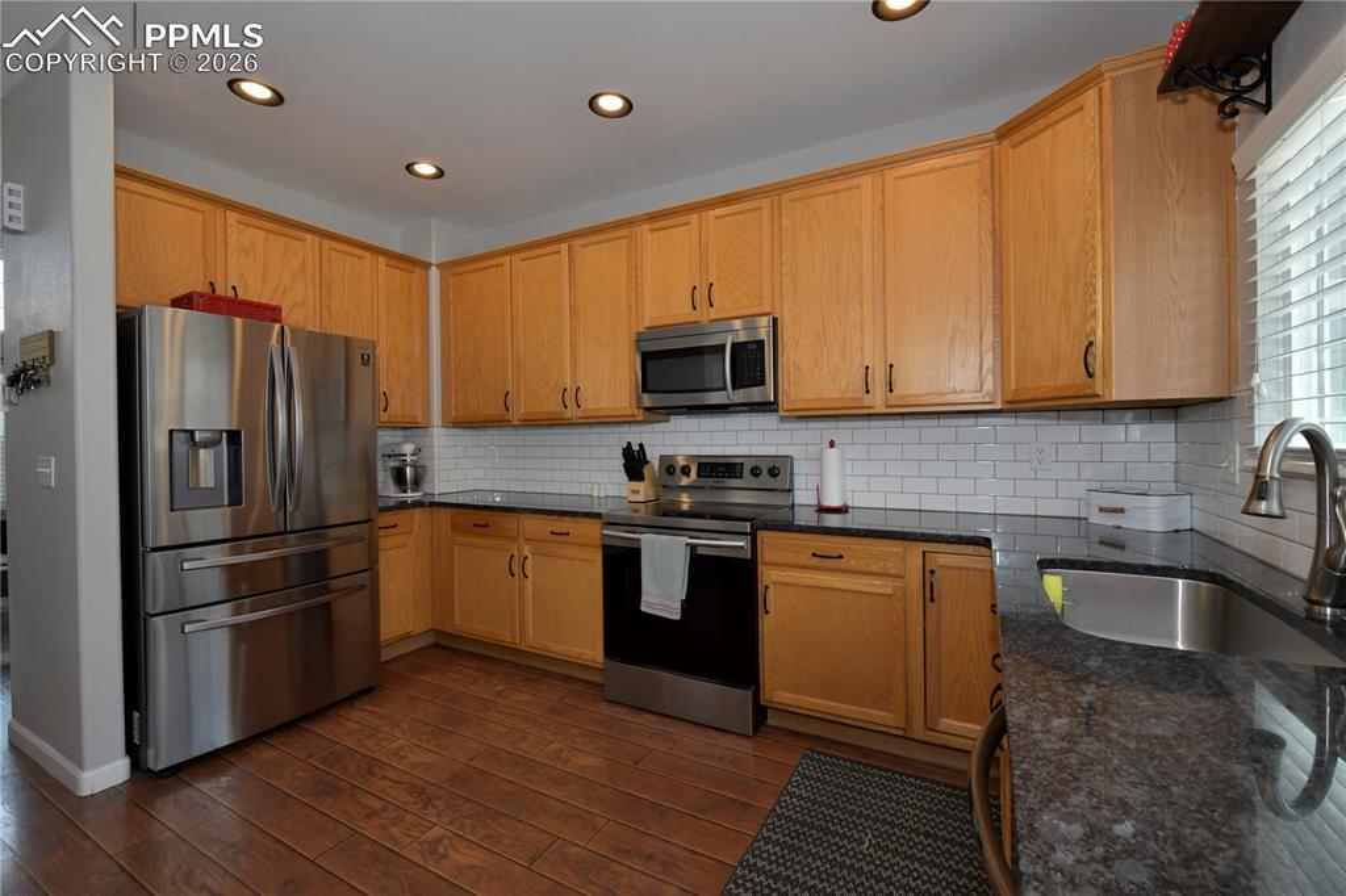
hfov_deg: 100.4
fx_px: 561
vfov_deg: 77.3
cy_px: 448
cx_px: 673
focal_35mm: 15
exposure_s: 1/160
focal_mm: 15
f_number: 9
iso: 1250
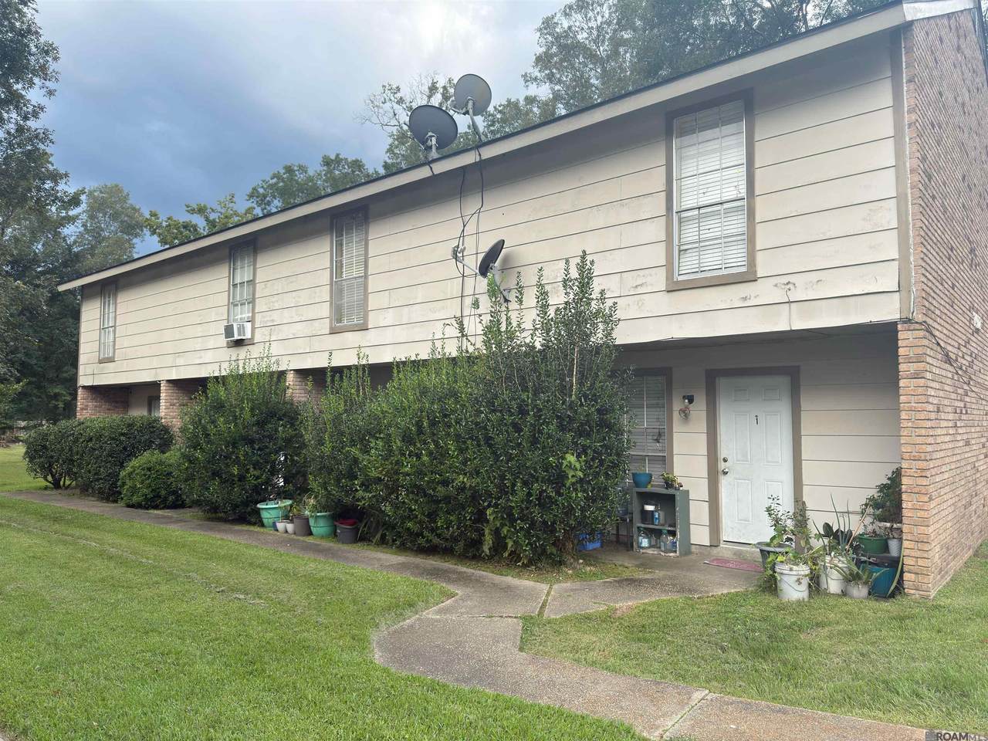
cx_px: 494
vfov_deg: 56.8
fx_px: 685
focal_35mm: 24
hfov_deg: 71.6
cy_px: 370
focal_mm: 6.76
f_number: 1.78
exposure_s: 1/1005
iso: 64
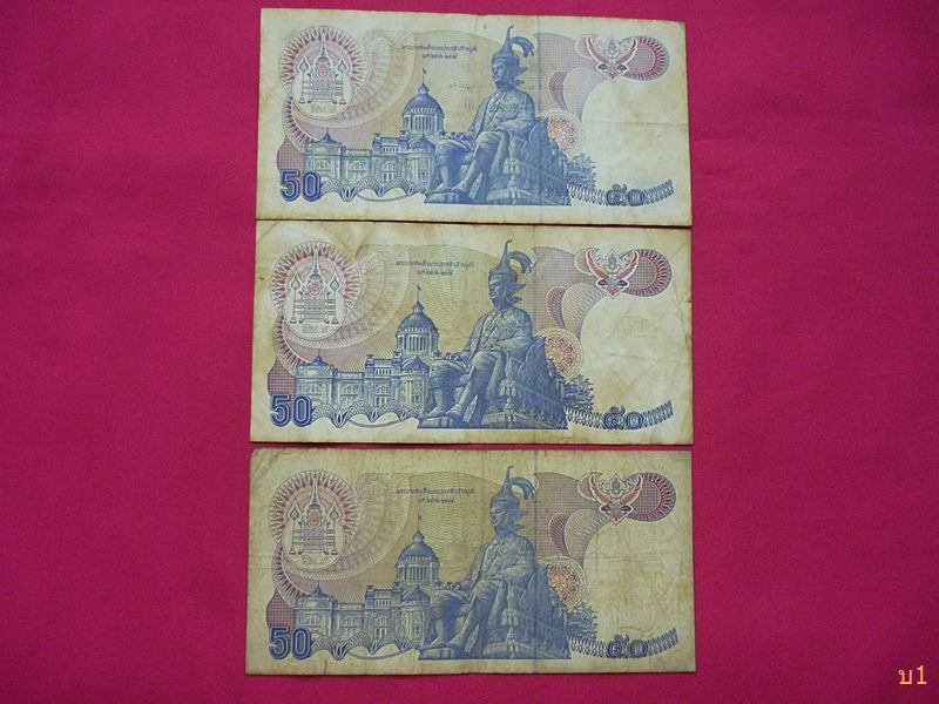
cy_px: 352
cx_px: 470
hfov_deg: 55.4
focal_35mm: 33
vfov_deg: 42.9
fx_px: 895
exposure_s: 1/13
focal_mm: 5.5
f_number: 2.8
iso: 400
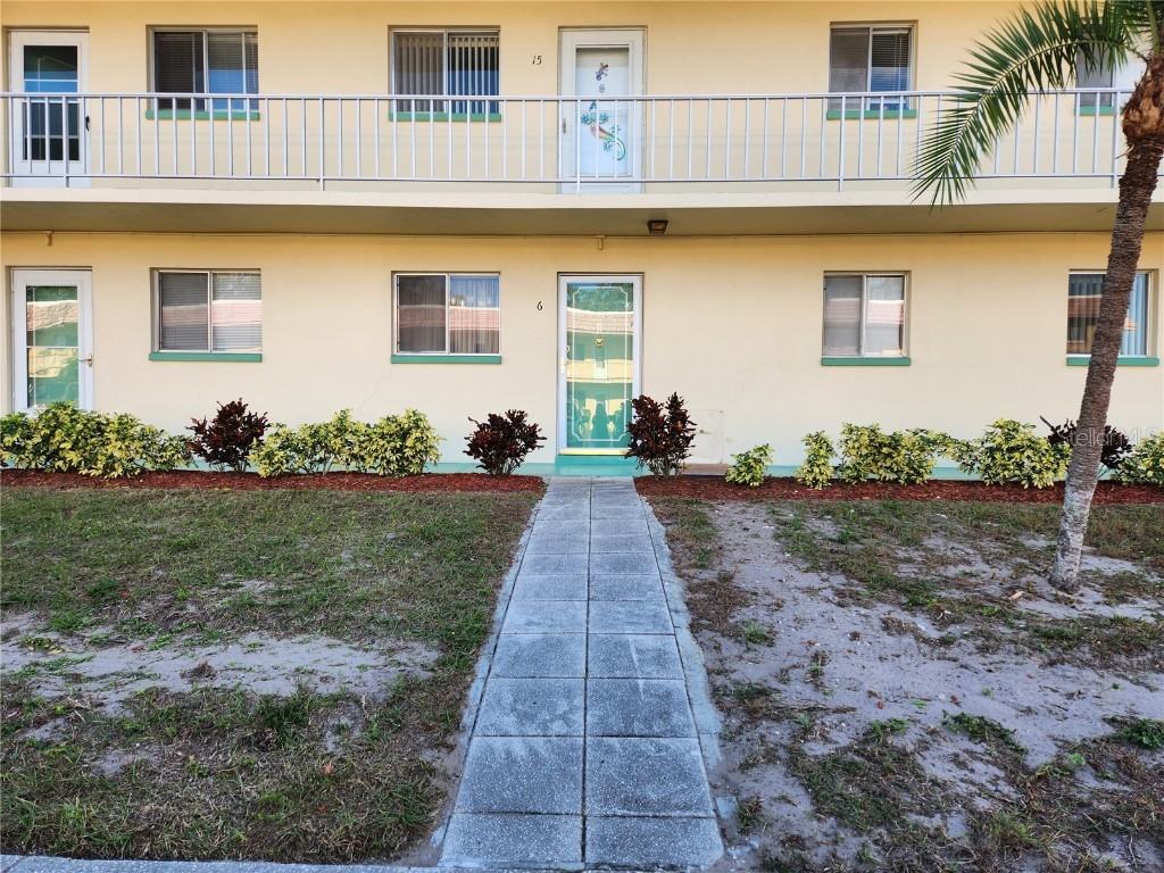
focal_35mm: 23
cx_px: 582
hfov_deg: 73.9
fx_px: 773
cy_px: 436
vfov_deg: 58.9
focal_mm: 5.4
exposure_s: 1/283
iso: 20
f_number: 1.8
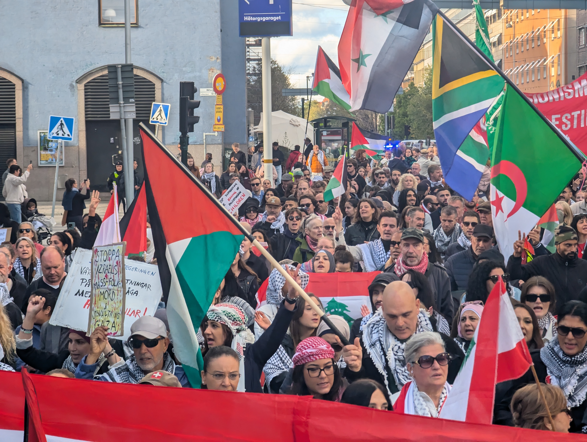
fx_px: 1987
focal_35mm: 117
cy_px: 221
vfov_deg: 12.7
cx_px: 294
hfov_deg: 16.8
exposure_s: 1/509
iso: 143
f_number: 3.5
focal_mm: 19
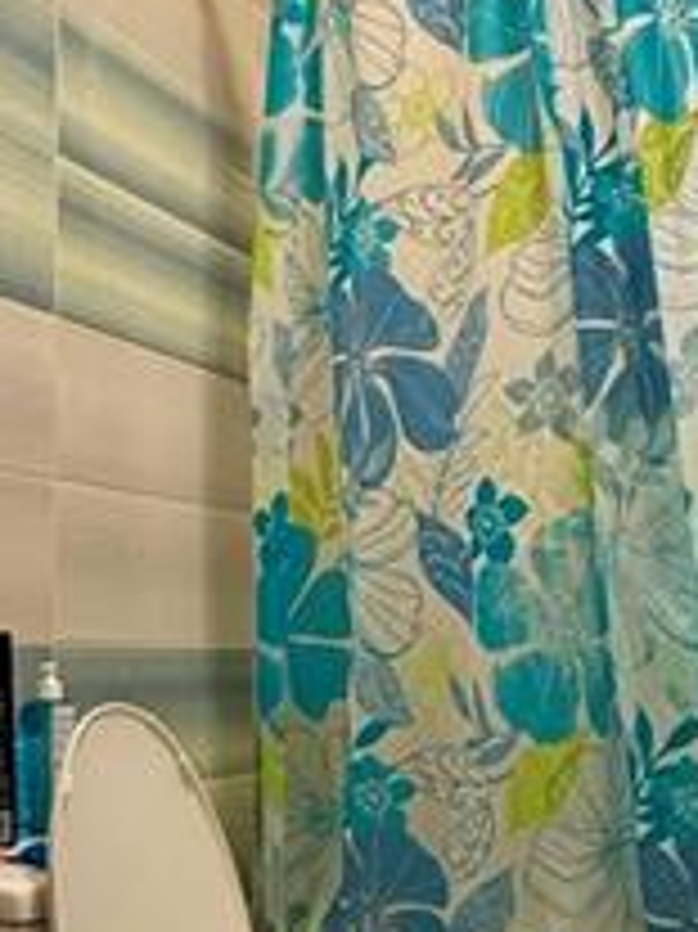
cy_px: 630
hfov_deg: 28.0
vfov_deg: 36.4
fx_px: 1399
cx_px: 360
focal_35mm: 52
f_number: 2.2
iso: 320
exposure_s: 1/60
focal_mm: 2.22
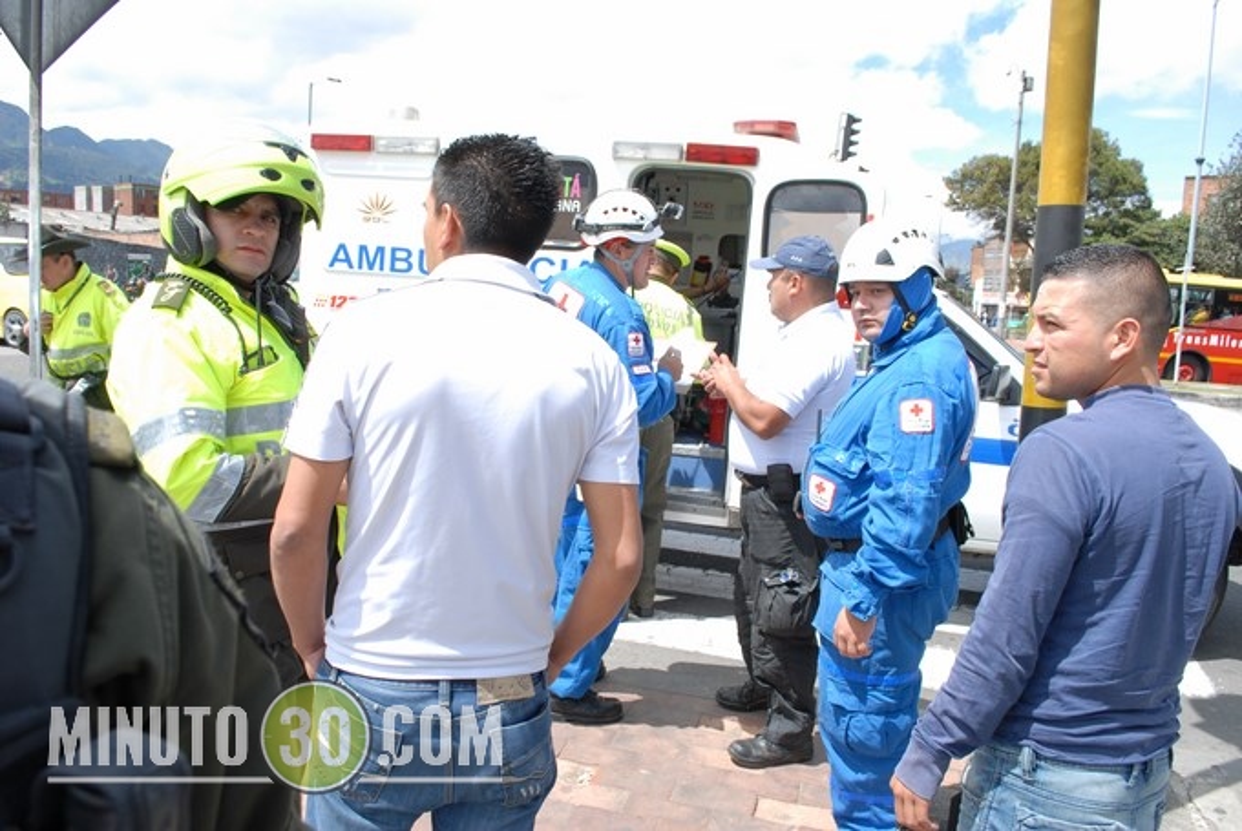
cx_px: 621
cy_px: 416
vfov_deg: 48.0
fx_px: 932
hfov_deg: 67.3
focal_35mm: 27
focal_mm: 18
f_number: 7.1
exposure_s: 1/125
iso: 100
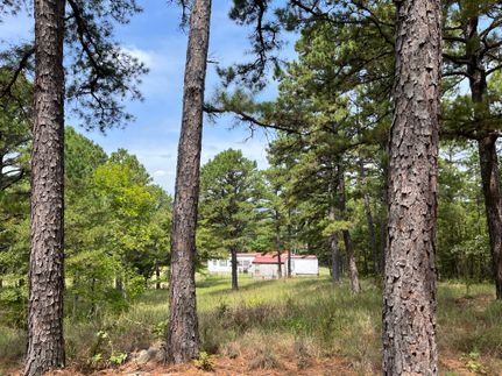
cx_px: 251
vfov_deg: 53.0
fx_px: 377
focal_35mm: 26
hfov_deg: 67.3
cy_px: 188
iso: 50
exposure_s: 1/1497
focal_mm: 5.1
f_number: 1.6
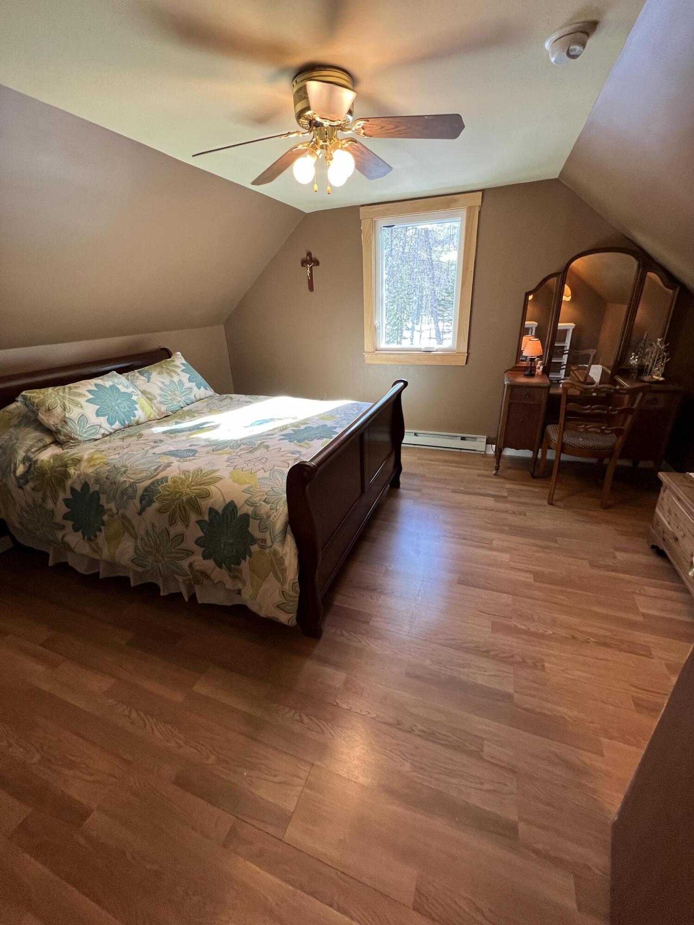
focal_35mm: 13
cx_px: 347
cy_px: 462
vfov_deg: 106.2
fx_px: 348
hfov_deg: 89.9
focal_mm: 1.57
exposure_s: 1/120
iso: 200
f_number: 1.8
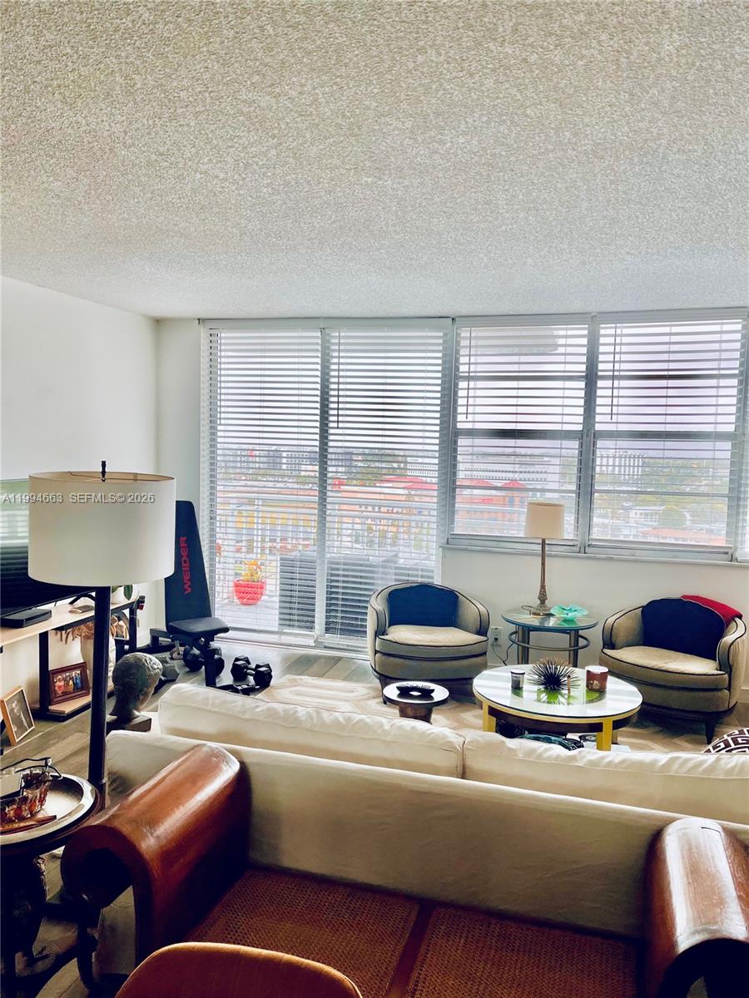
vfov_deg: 67.3
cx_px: 374
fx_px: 750
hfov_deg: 53.1
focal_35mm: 26
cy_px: 499
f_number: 1.6
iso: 50
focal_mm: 5.1
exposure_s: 1/404
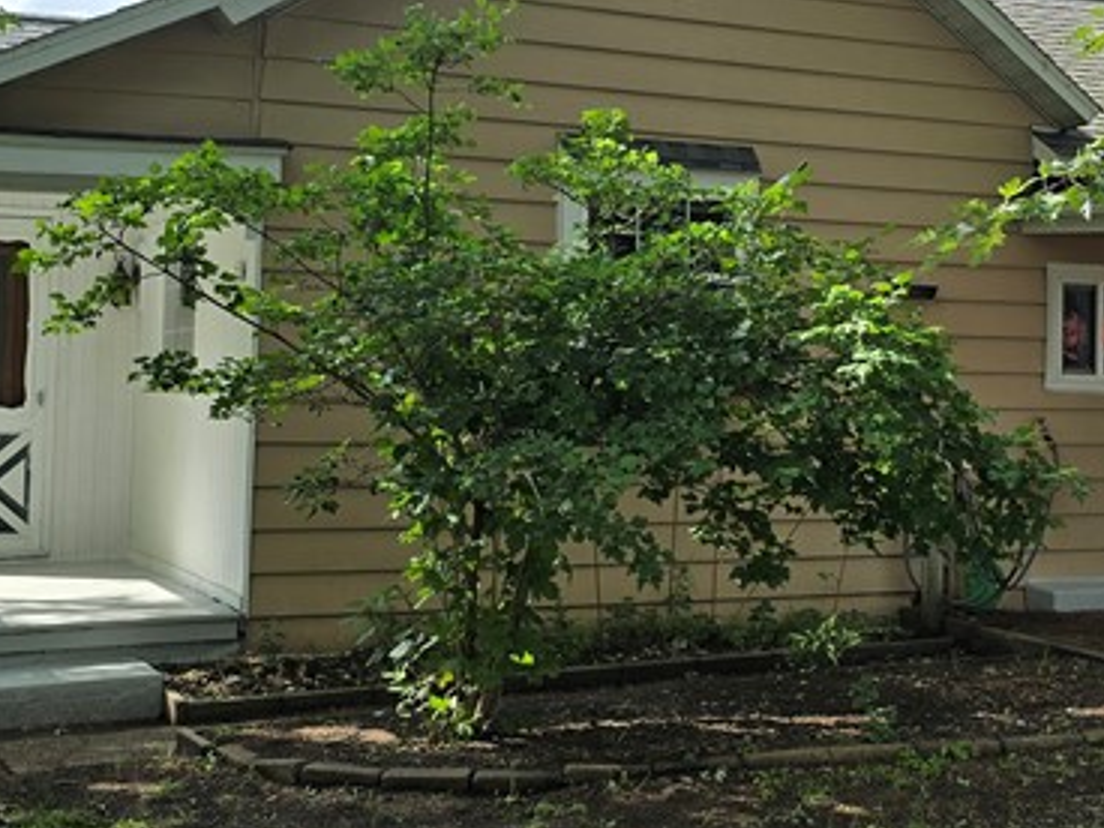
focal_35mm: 64
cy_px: 309
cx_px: 885
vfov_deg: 22.9
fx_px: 2041
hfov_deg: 29.6
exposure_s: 1/542
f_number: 1.7
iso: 12
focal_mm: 6.3
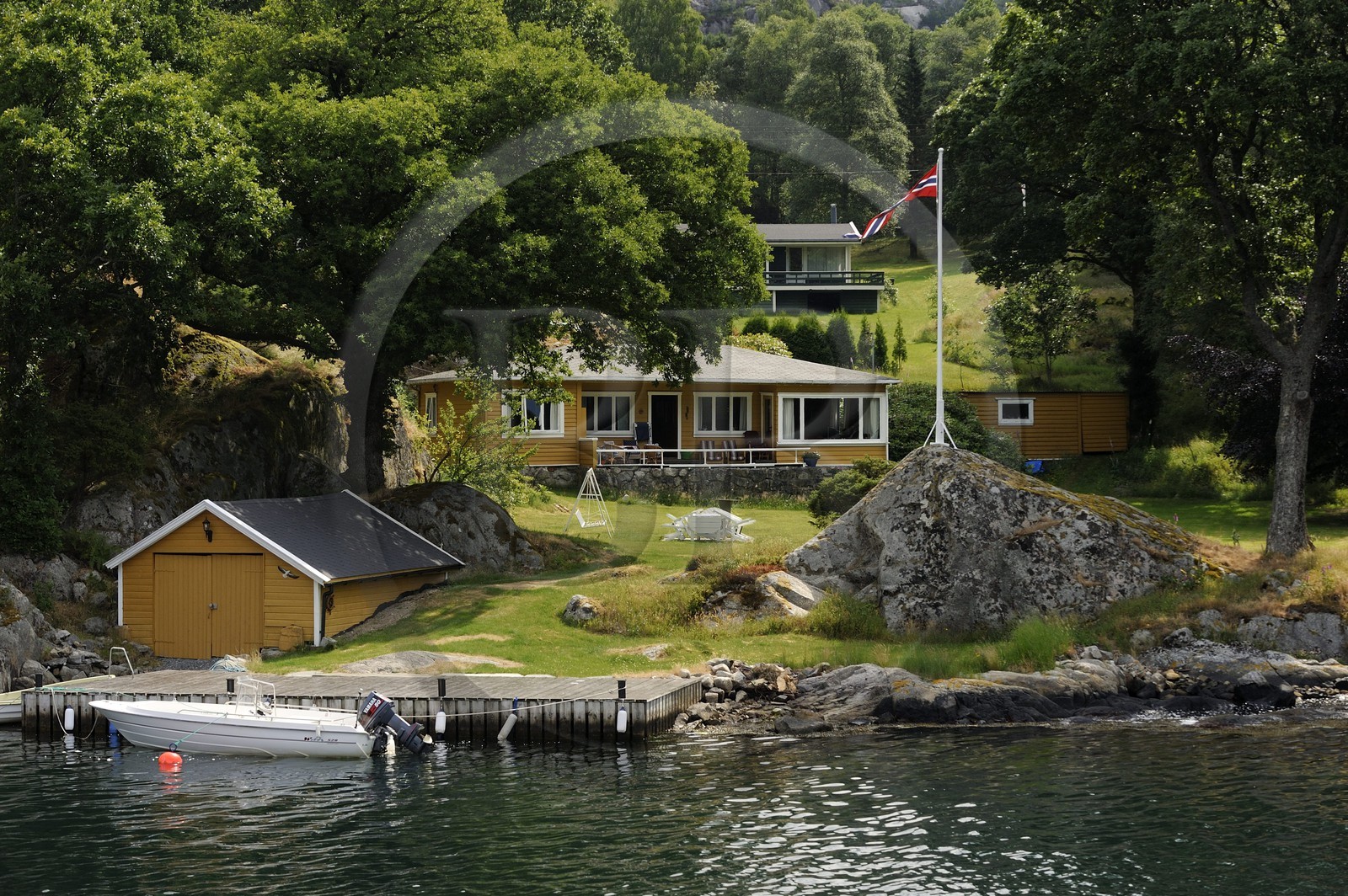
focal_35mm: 86
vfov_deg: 15.9
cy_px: 448
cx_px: 674
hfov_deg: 23.7
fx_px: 3217
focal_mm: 86
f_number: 8
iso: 400
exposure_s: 1/640
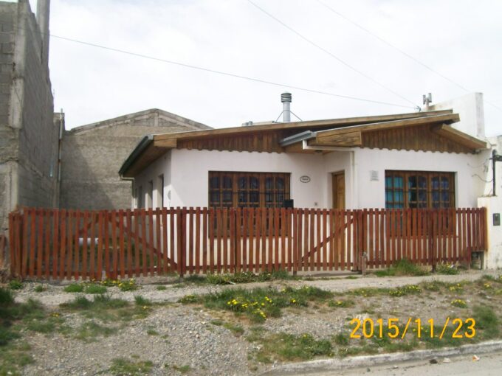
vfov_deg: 39.7
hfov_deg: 51.4
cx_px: 251
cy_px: 188
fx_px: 522
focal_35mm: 36
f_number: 4.8
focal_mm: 6
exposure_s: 1/494
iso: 80
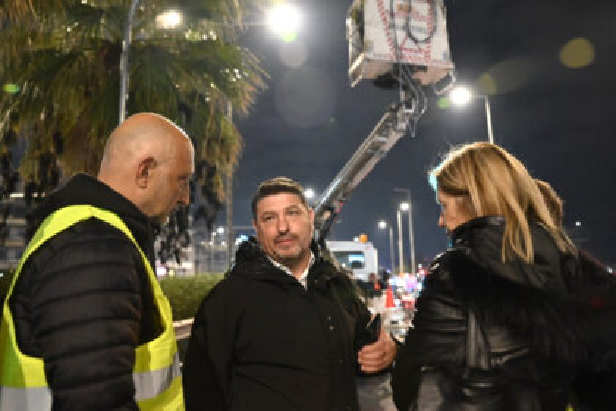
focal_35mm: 24
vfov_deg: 53.1
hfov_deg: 73.7
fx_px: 411
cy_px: 206
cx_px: 308
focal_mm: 24
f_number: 2.8
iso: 5600
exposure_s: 1/60.2
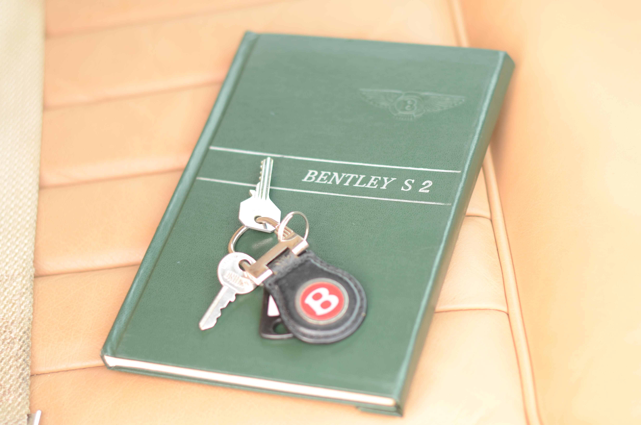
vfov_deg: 18.1
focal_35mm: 75
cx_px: 320
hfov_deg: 27.0
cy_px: 212
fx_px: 1333
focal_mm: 50
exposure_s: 1/60
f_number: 2.2
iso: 160
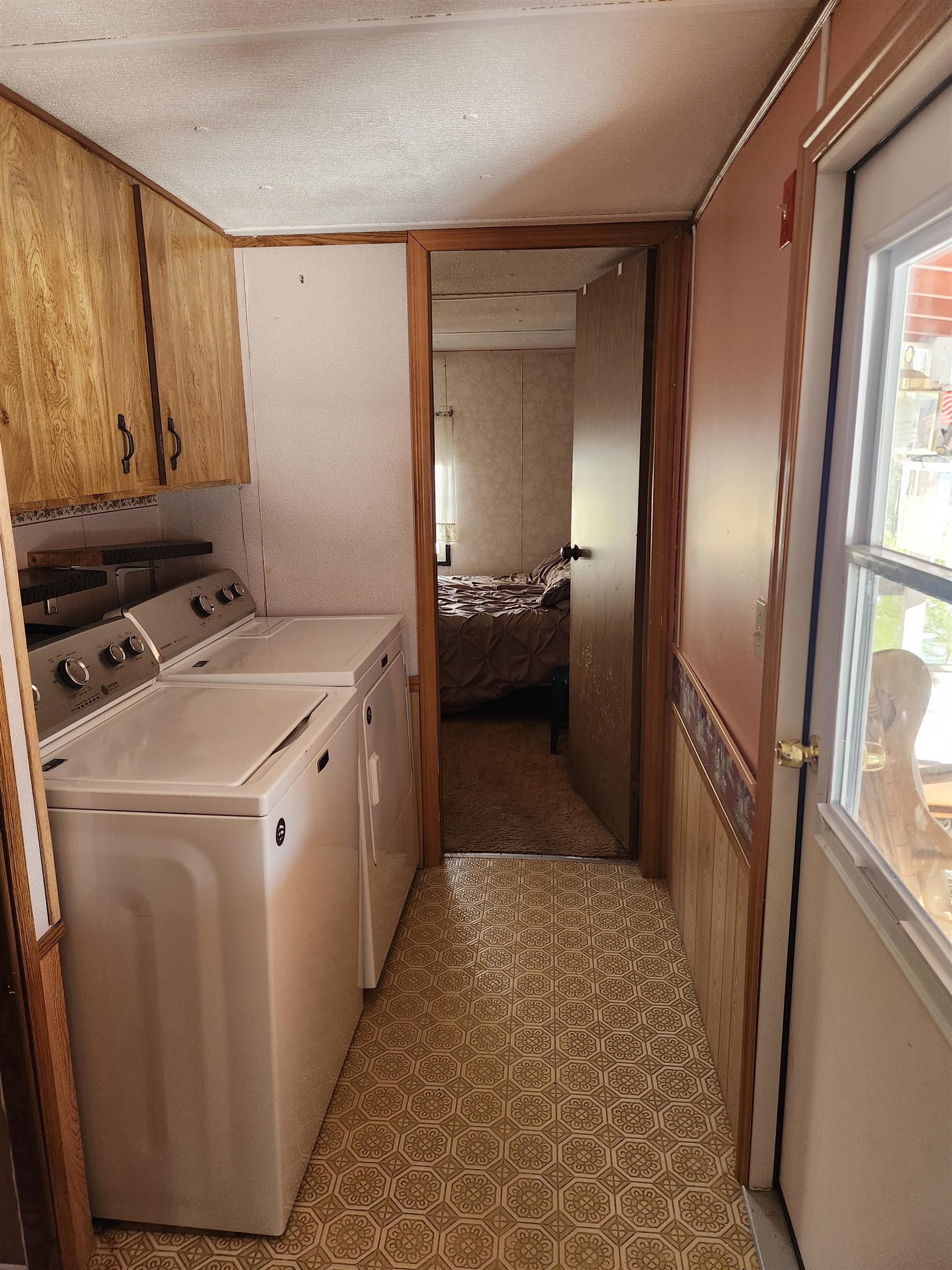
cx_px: 476
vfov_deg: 73.9
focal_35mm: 23
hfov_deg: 58.9
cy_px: 635
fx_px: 843
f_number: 1.8
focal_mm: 5.4
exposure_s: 1/120
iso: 500
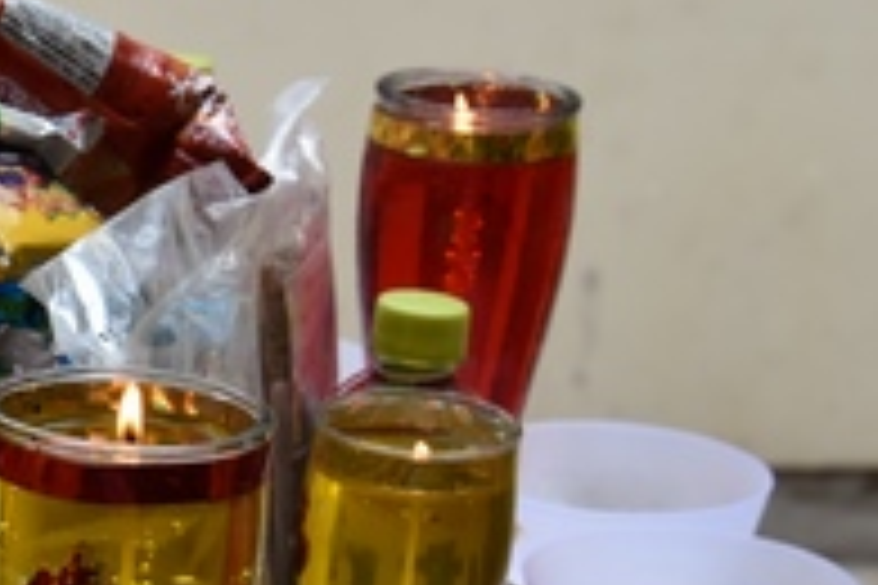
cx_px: -495
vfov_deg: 9.0
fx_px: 3731
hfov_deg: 12.6
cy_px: 468
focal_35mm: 153
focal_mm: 46
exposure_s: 1/160
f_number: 6.3
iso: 640
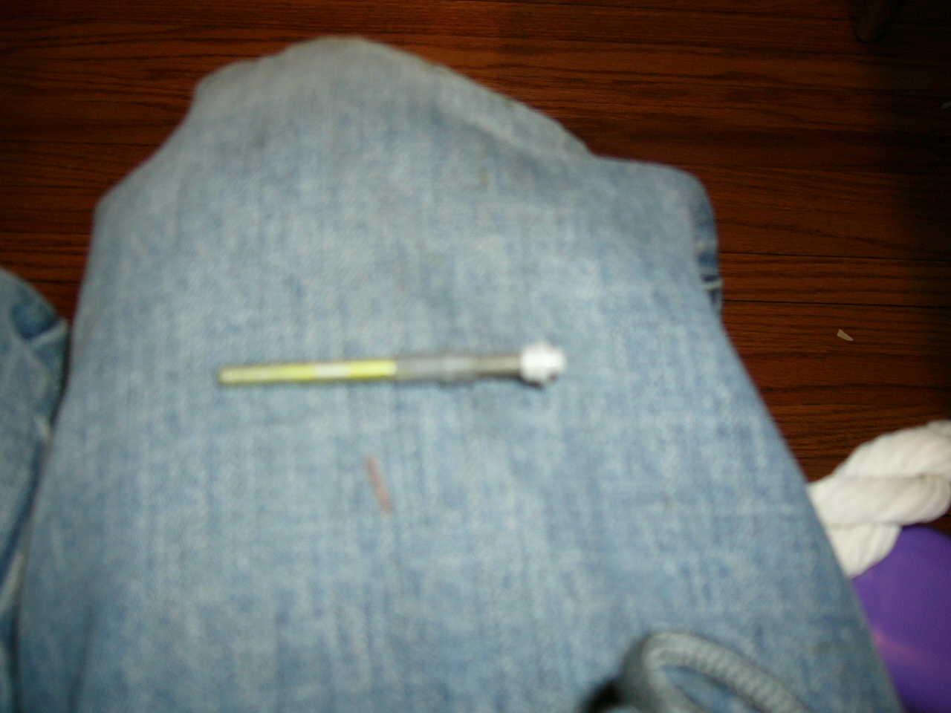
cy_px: 356
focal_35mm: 38
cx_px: 476
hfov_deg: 49.0
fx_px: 1044
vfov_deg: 37.7
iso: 100
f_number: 2.9
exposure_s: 1/60
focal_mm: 6.3
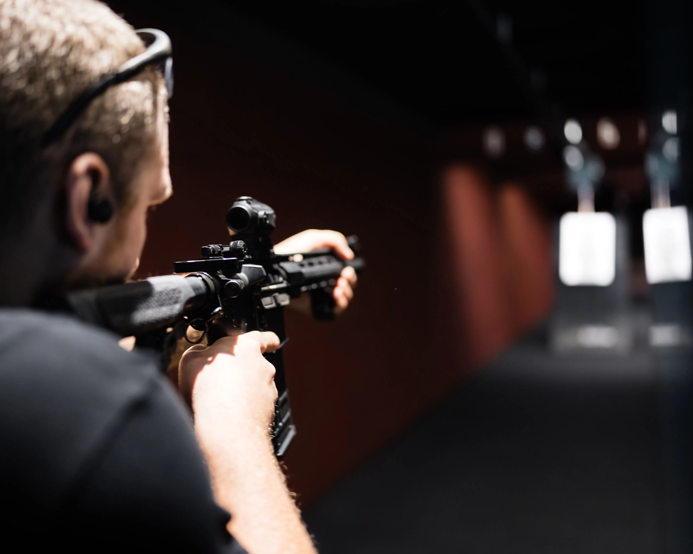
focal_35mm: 40
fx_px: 820
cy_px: 279
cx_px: 316
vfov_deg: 37.3
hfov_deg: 45.7
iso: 800
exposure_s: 1/250
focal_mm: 35
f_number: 1.4
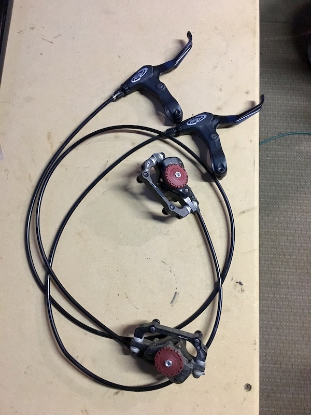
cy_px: 208
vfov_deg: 61.7
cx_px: 156
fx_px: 347
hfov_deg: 48.2
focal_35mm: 29
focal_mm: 4.15
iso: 320
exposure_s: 1/15
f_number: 2.2
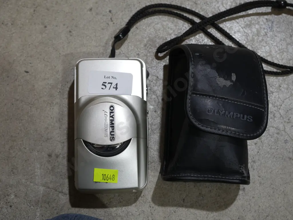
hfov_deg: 33.2
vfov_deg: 25.3
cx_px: 146
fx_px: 491
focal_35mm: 58
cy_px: 110
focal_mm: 29
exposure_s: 1/60
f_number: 6.3
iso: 320
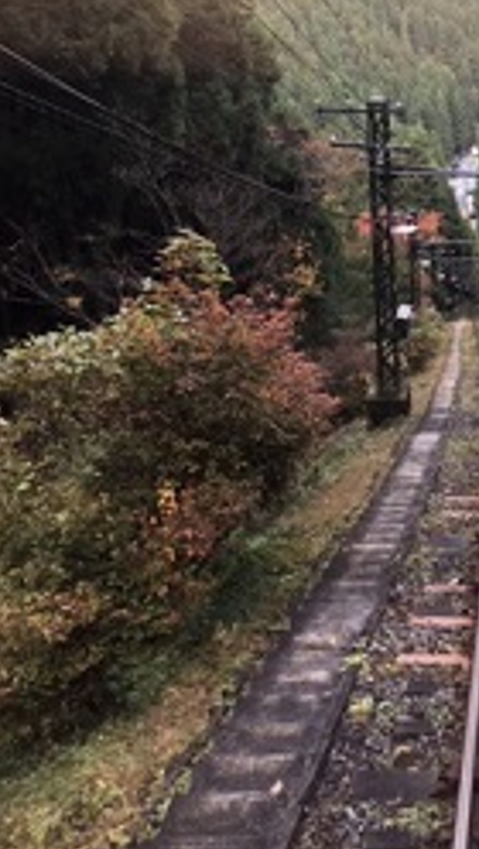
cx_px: 438
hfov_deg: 20.7
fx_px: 1284
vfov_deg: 36.0
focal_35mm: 57
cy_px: 250
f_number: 2.2
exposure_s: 1/120
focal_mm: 4.15
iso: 40
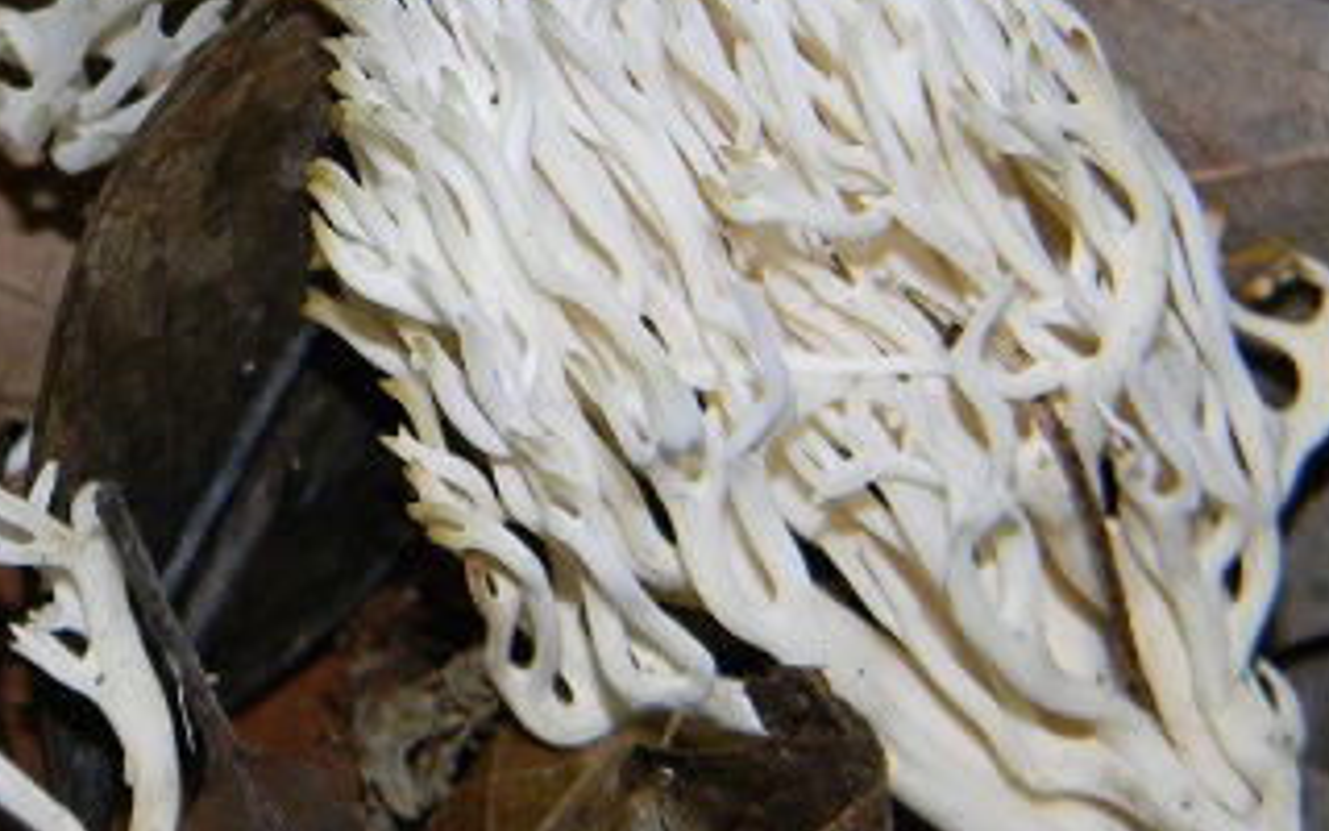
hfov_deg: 9.5
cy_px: 87
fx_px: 7968
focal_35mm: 220
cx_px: 33
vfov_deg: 6.0
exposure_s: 1/30
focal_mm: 15.1
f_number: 4.5
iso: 200
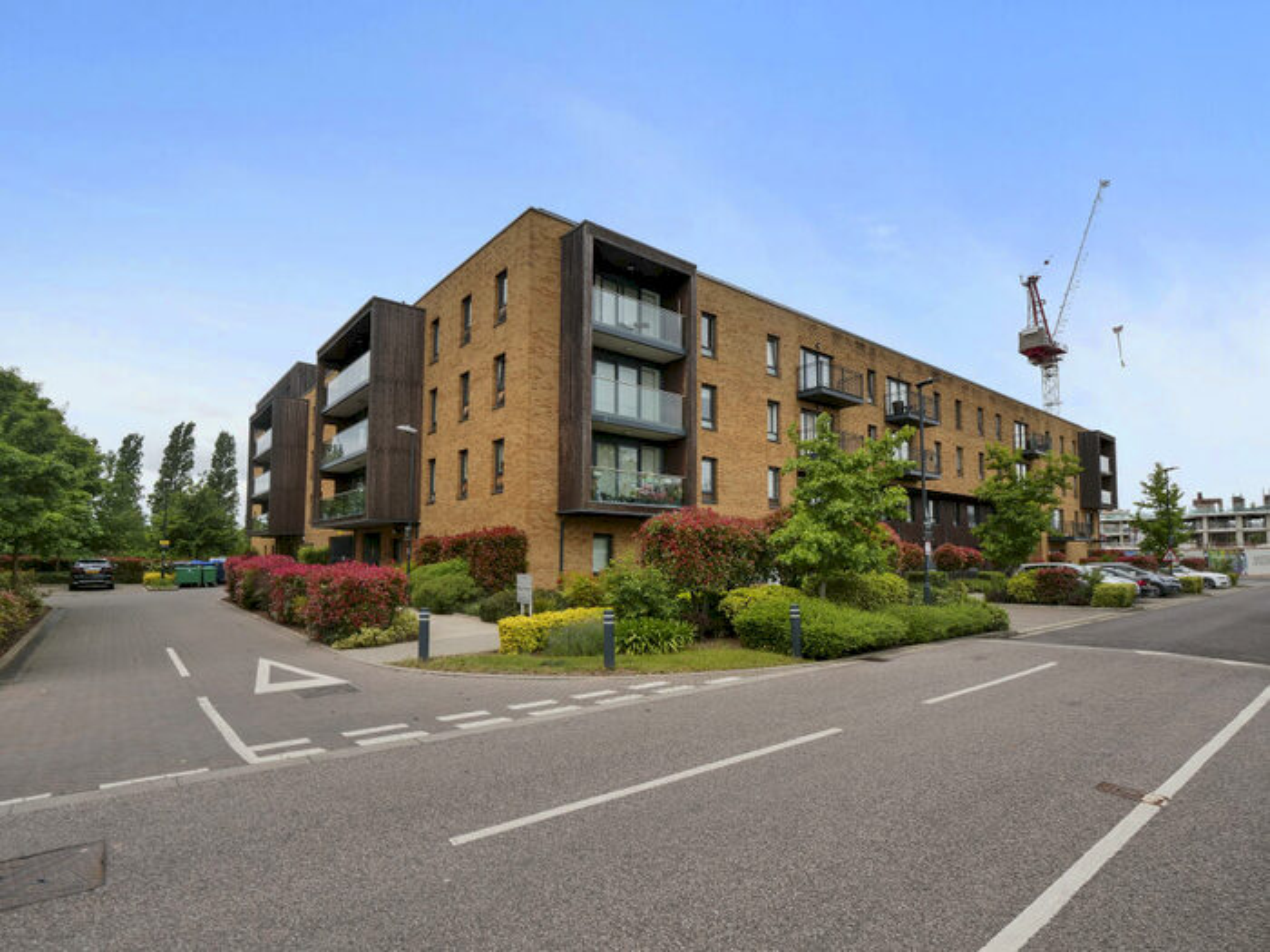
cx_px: 635
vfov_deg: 78.1
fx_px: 587
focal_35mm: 16
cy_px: 476
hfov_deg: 94.5
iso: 100
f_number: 9
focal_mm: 8
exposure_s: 1/30
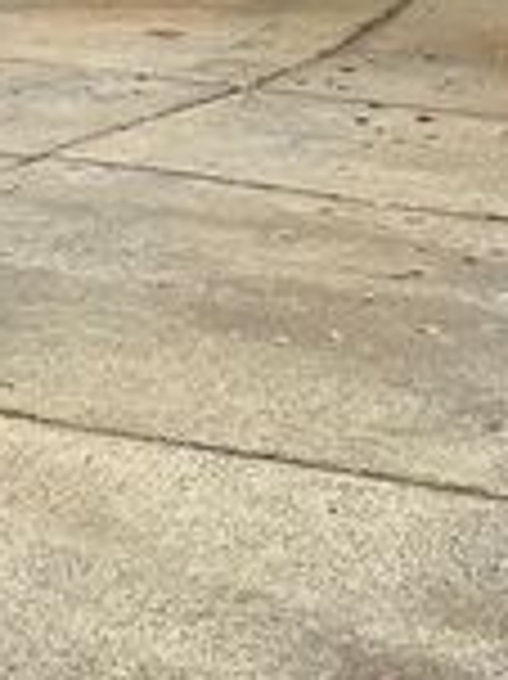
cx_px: 58
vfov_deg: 16.2
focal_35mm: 106
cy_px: -462
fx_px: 2077
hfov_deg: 13.8
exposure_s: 1/1562
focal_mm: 6.86
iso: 80
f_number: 1.78
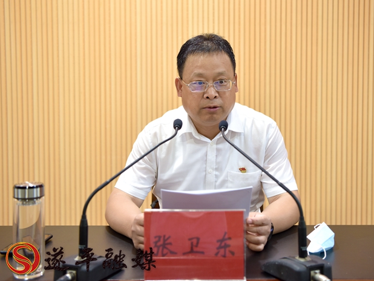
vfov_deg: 34.3
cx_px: 206
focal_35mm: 42
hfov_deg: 44.7
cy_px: 140
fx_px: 454
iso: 500
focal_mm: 38
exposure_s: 1/25
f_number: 2.8
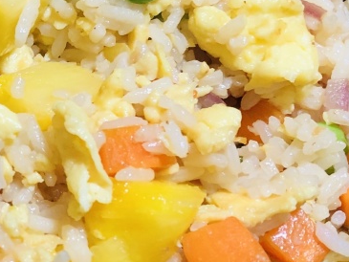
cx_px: -74
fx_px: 928
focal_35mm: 92
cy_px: 126
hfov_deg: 20.0
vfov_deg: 16.1
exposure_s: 1/20
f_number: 1.8
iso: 40
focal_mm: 3.99
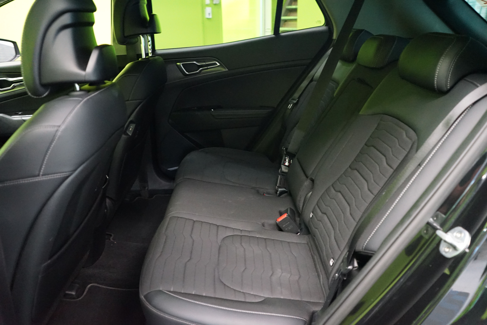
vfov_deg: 46.4
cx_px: 244
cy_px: 162
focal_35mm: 28
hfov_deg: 65.5
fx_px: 379
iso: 6400
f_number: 3.5
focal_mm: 28
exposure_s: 1/25
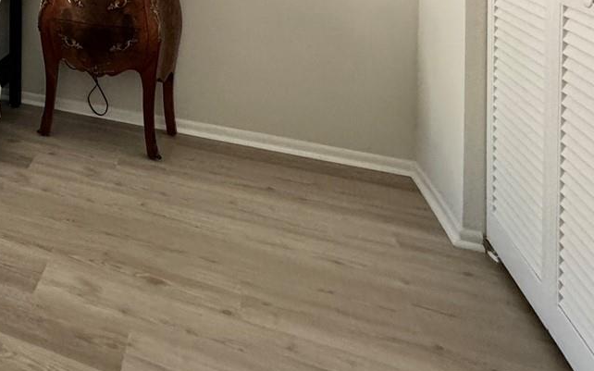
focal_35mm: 37
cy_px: -113
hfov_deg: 39.6
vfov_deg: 28.3
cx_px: -102
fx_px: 599
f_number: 2.2
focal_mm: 2.22
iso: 250
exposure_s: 1/60
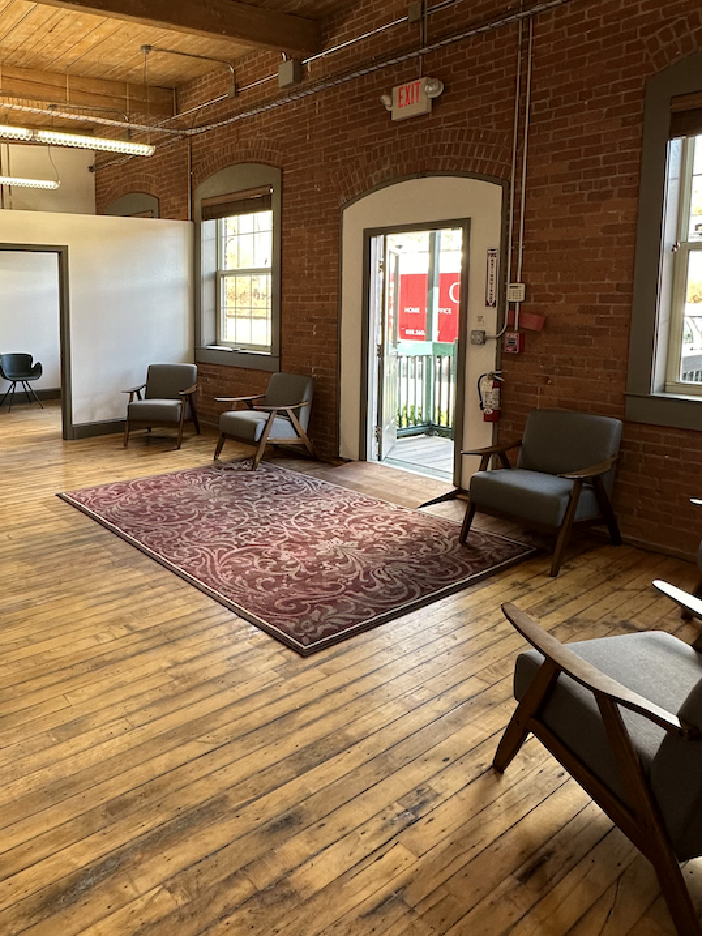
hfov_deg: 53.5
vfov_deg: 68.6
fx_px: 676
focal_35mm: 25
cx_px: 218
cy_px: 367
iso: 100
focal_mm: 2.22
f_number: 2.2
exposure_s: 1/99
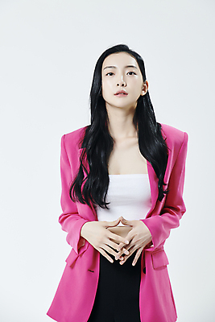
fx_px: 1342
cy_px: 161
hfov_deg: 9.2
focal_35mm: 150
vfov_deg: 13.7
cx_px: 108
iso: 200
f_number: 8
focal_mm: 150
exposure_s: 1/125
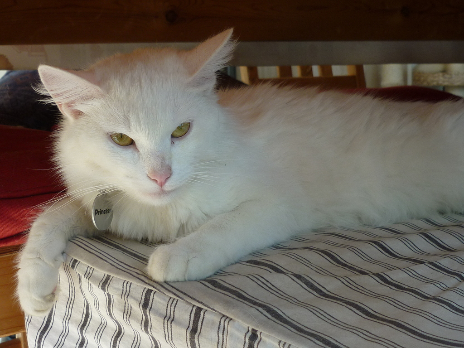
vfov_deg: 28.6
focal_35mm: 51
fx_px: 684
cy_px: 174
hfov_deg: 37.5
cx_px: 232
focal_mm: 5.9
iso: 80
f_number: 2.9
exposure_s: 1/160
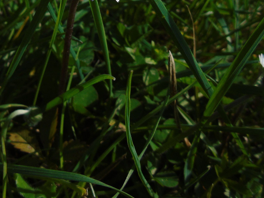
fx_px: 374
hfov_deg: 38.5
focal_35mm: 49
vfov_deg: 28.2
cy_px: 8
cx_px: 88
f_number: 3.4
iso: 80
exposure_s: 1/1250
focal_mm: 4.4
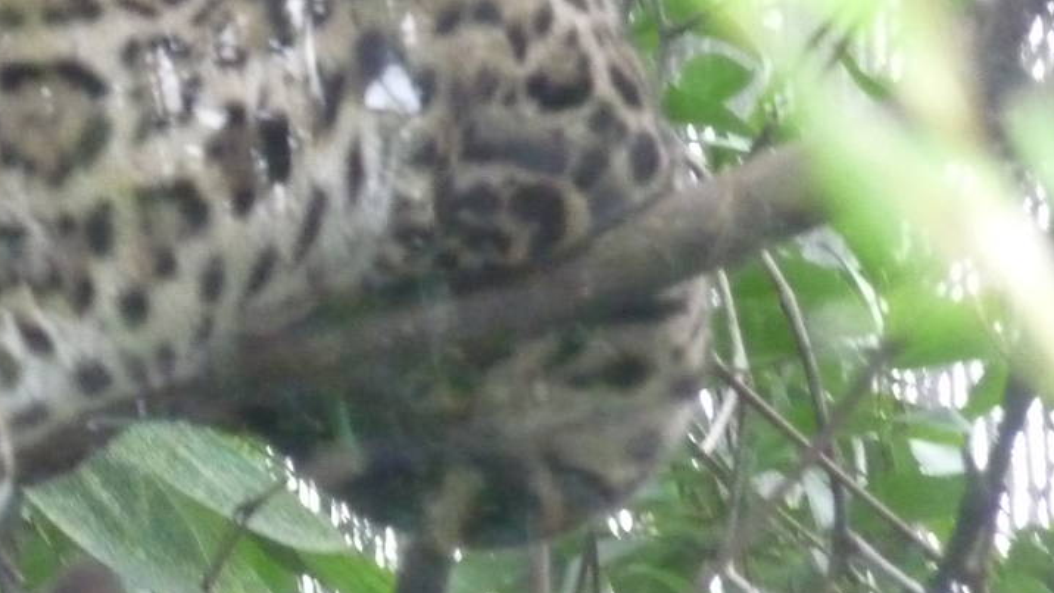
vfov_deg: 1.8
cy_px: 188
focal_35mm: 682
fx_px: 19063
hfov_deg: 3.2
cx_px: -37
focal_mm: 47
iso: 800
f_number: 4.9
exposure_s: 1/80
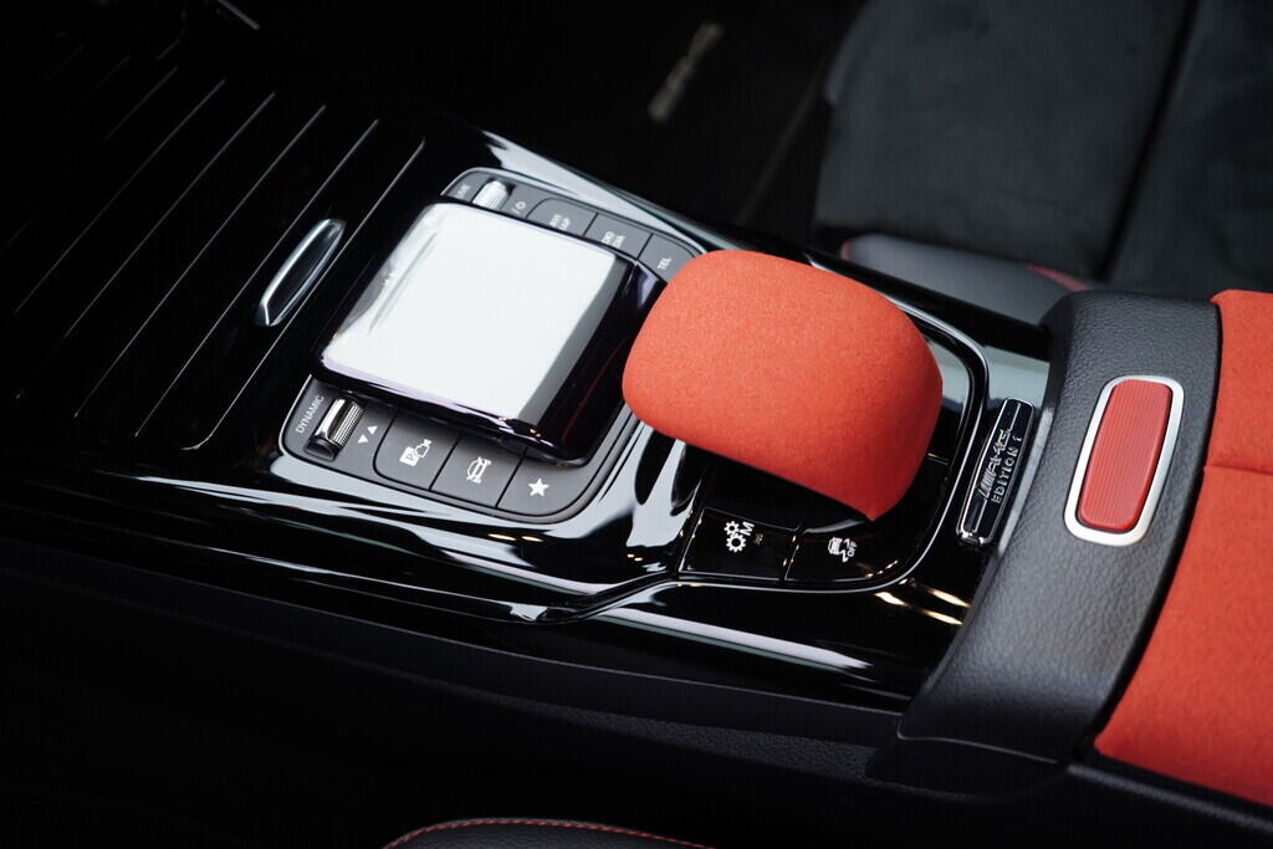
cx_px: 636
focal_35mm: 36
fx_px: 1273
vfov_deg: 36.9
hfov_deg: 53.1
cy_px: 424
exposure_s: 1/40
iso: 200
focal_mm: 24
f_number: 2.8
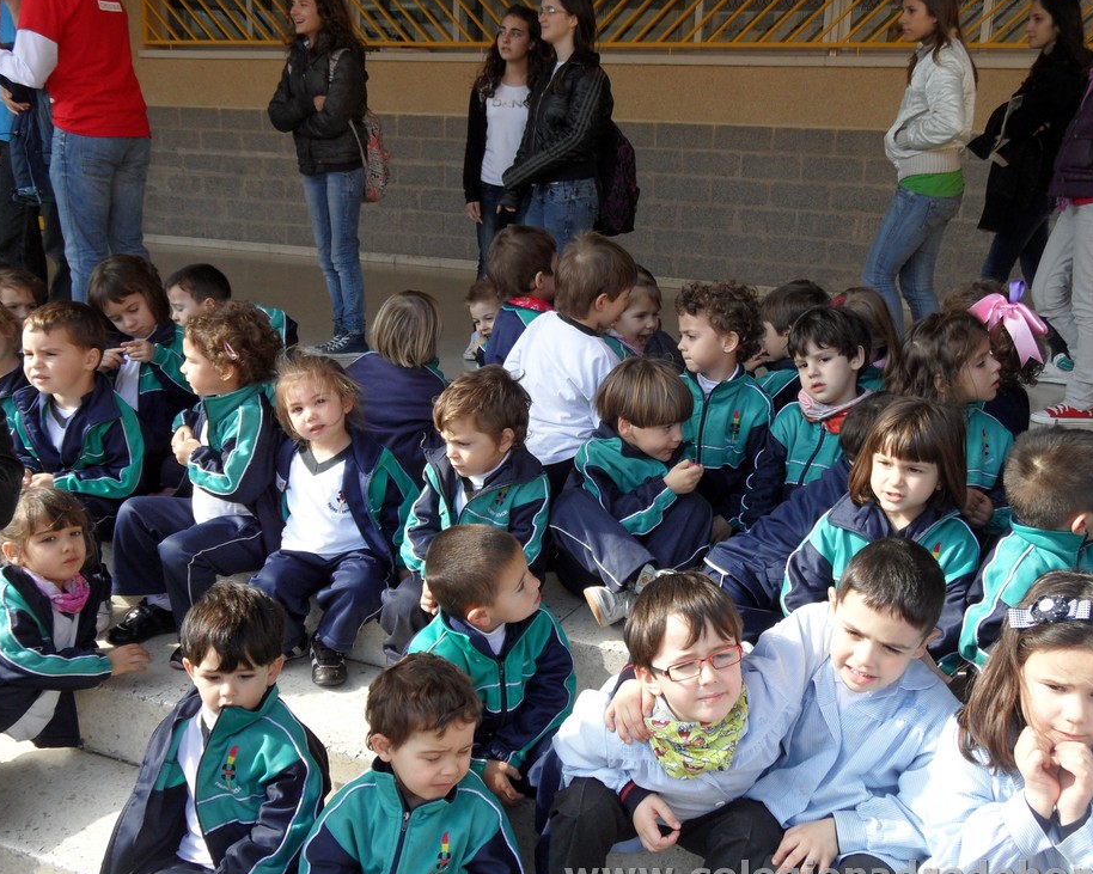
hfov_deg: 51.5
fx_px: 1132
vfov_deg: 42.2
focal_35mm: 35
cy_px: 445
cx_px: 598
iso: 80
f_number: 3.4
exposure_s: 1/250
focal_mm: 5.3
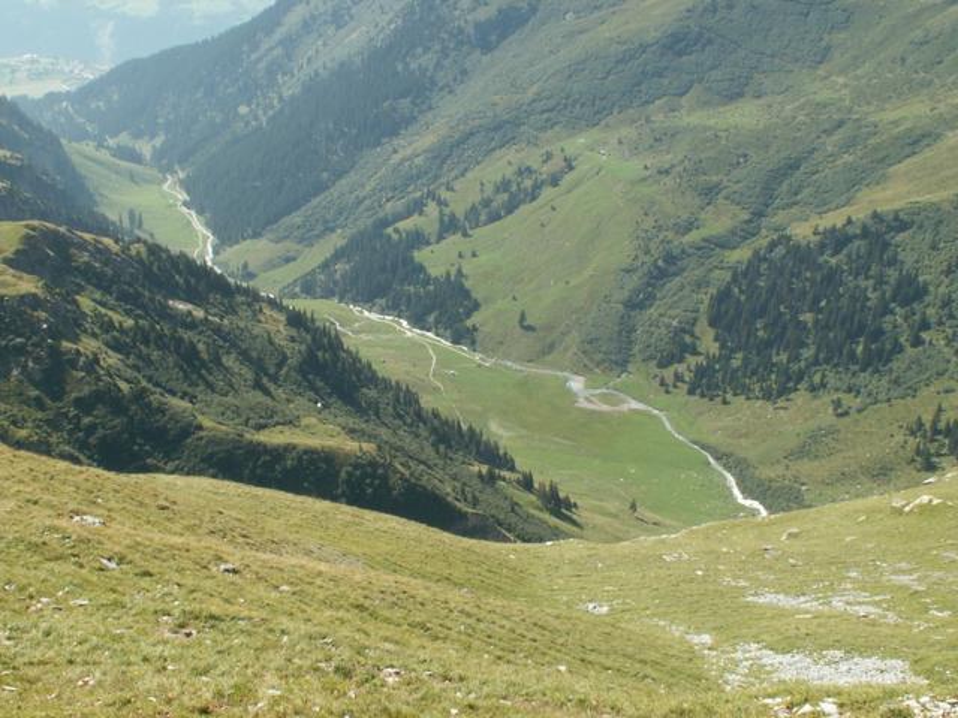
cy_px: 359
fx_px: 1190
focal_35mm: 43
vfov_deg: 33.6
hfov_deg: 43.9
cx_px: 479
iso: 50
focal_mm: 7.22
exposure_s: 1/60
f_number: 8
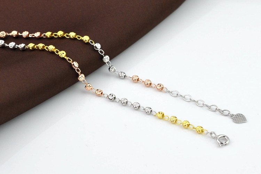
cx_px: 130
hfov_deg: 22.6
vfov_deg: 15.2
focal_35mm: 90
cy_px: 87
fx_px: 652
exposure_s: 1/125
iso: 250
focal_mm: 60
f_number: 8
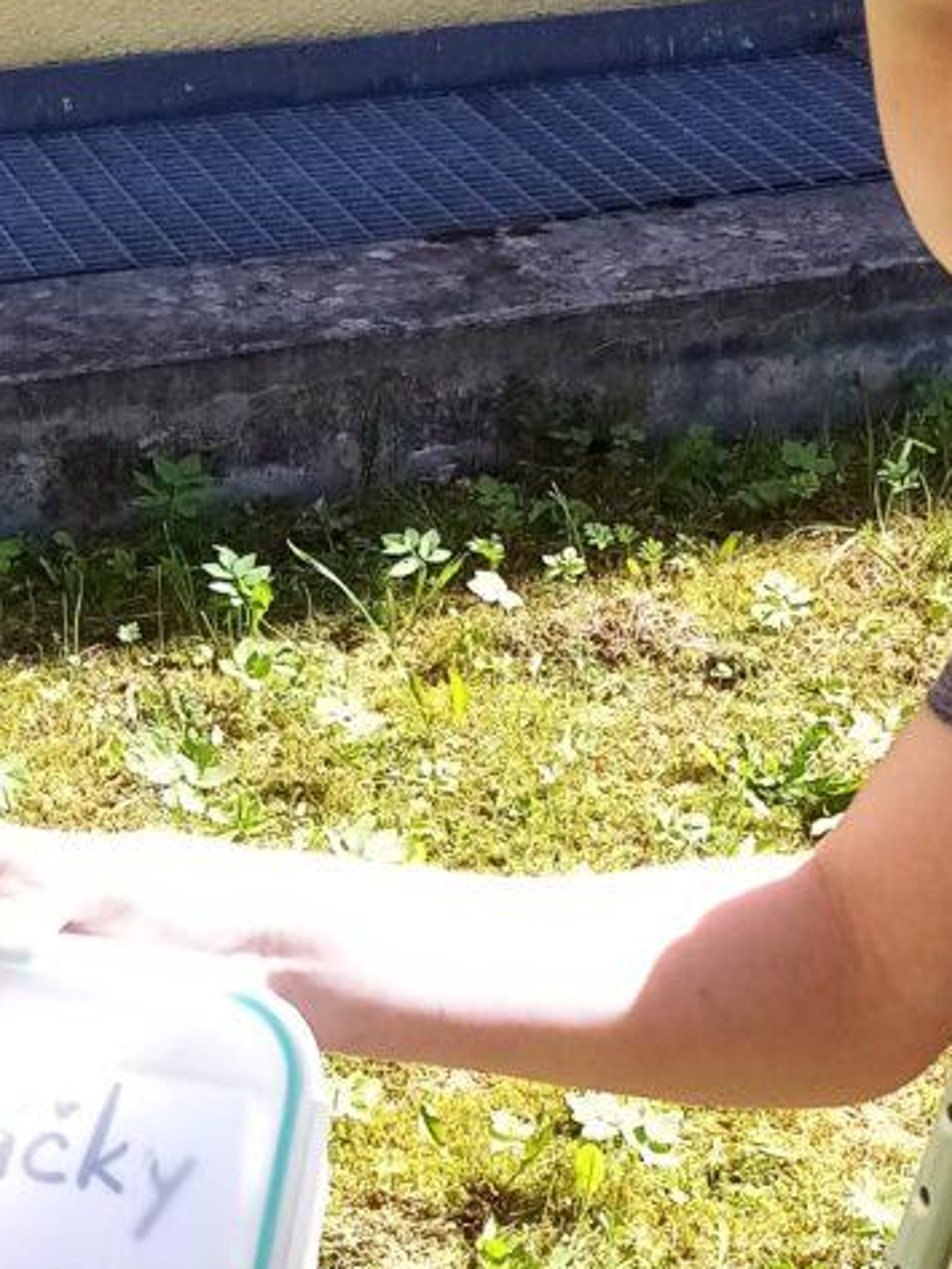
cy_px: 915
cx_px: 724
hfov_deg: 16.7
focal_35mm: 88
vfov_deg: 22.1
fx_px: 3225
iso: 110
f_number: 1.8
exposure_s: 1/478
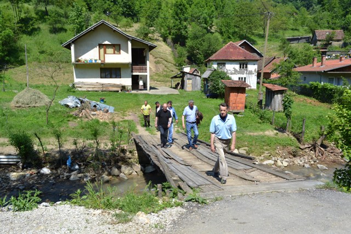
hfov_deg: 67.4
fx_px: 263
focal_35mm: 27
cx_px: 176
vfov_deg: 48.0
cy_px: 117
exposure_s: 1/250
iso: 100
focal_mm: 18
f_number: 7.1
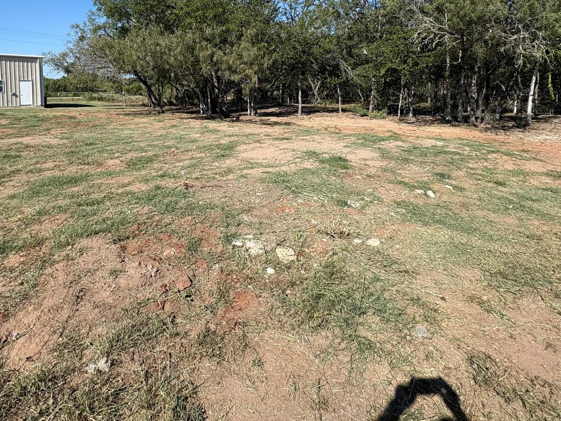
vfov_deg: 60.1
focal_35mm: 21
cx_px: 236
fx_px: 340
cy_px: 107
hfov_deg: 78.4
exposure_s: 1/1477
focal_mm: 2.22
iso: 40
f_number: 2.2
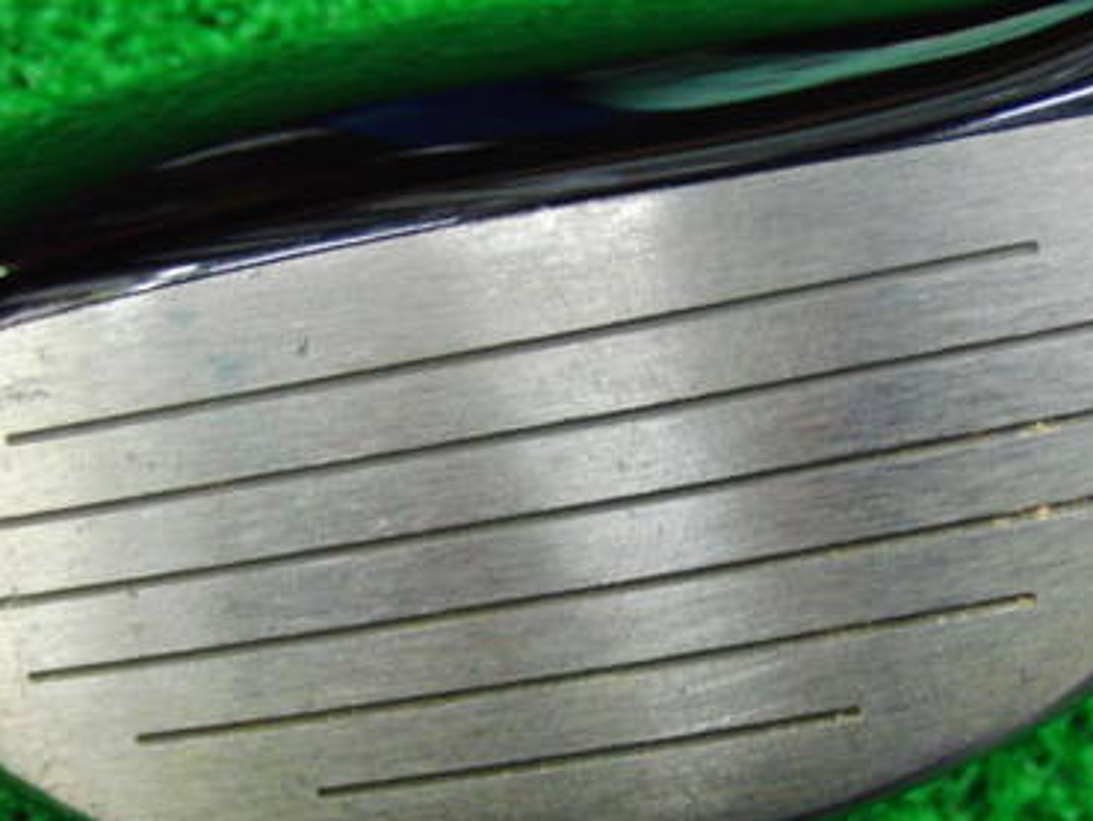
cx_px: 611
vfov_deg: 22.9
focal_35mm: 64
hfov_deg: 30.2
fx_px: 2022
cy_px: 473
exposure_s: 1/20
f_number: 3.6
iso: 400
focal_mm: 6.42
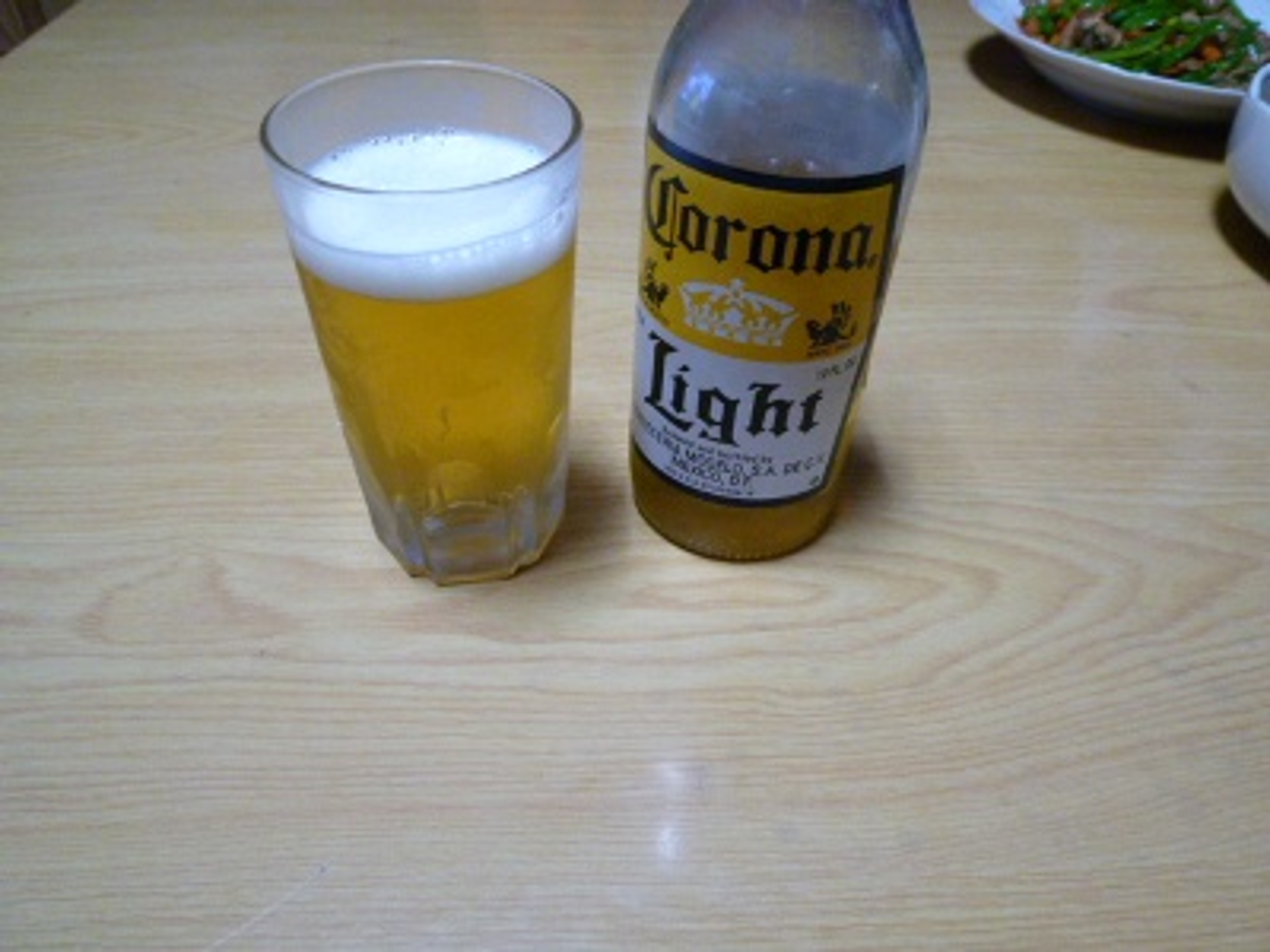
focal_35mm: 25
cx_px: 635
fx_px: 917
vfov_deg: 54.9
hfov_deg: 69.4
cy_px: 476
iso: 400
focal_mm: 4.5
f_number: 2.8
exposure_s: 1/13
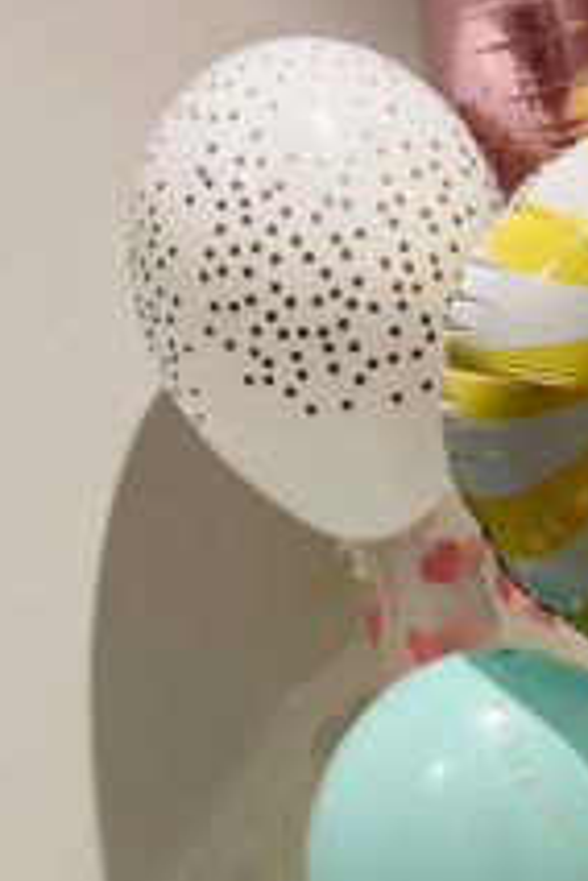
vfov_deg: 30.8
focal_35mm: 64
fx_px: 1568
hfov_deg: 20.0
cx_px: 698
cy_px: 668
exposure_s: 1/100
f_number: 1.5
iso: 80
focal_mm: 5.7
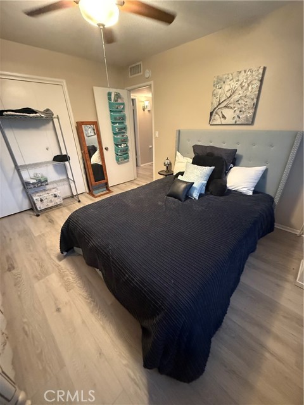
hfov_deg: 85.7
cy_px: 202
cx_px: 152
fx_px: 164
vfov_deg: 102.1
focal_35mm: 14
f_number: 2.2
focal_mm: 2.22
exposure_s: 1/40
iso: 1000
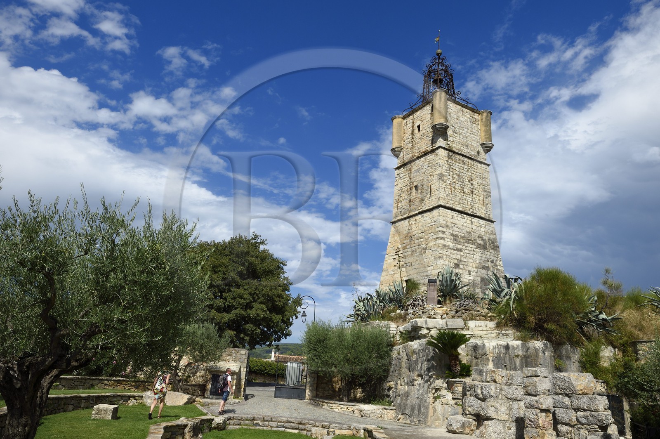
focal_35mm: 24
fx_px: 440
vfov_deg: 53.1
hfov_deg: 73.8
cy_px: 220
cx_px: 330
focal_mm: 24
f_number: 18
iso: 200
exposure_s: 1/200
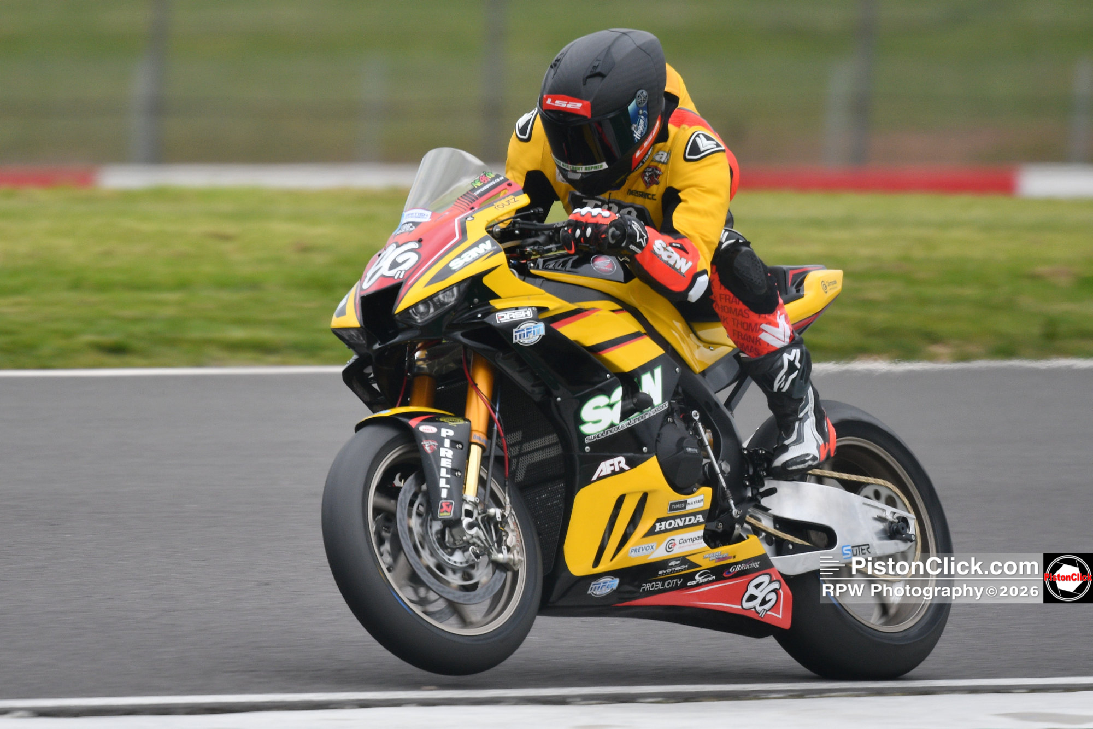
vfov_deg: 1.8
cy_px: 364
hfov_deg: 2.8
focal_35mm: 750
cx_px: 546
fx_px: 22767
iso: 360
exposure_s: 1/1000
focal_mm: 500
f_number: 5.6
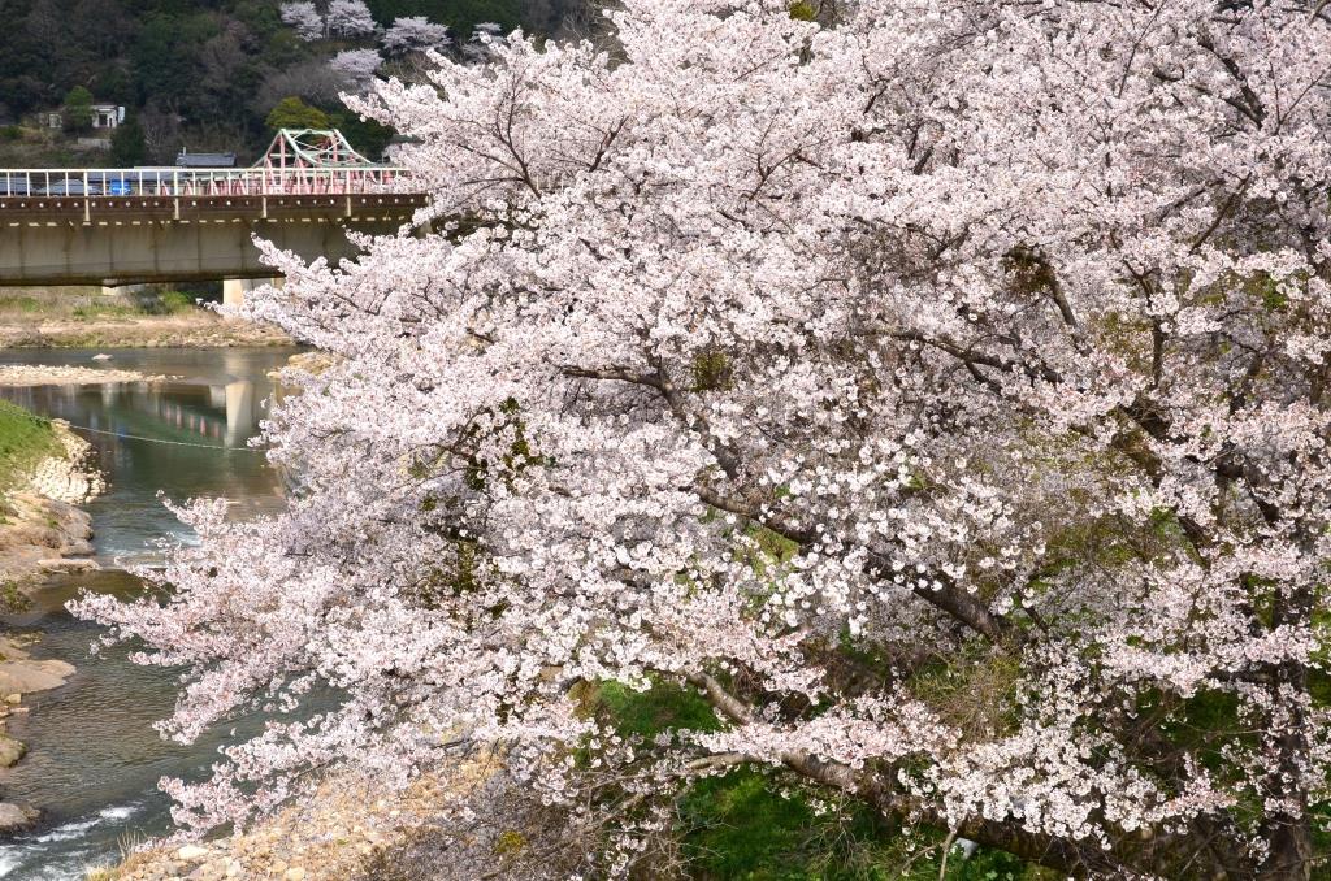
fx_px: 2214
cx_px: 666
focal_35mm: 60
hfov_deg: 33.5
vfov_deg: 22.5
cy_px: 440
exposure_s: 1/1600
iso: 320
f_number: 5.6
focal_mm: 40
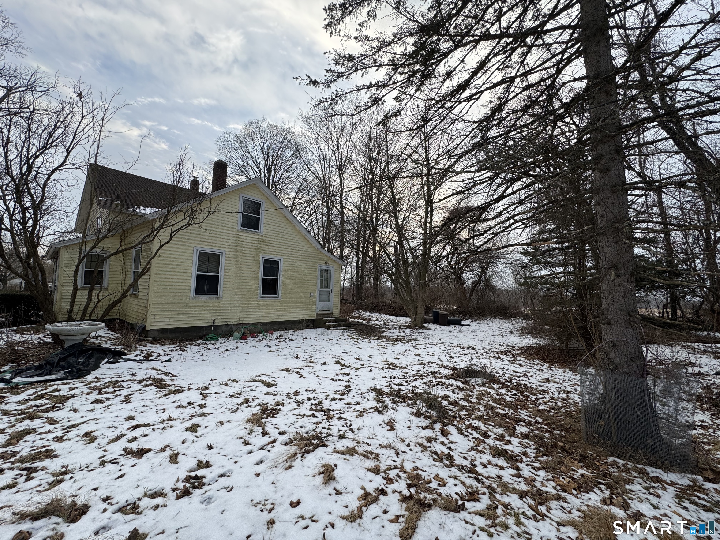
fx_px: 291
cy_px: 270
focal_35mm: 14
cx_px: 360
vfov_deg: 85.7
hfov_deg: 102.1
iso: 40
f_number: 2.2
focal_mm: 2.22
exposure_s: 1/371
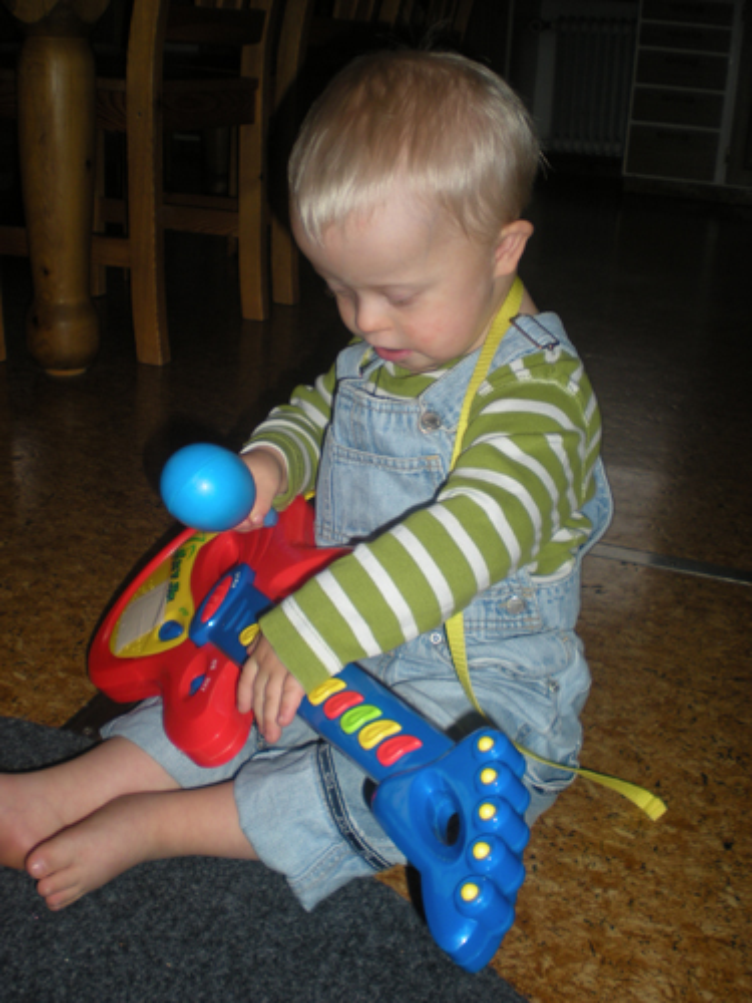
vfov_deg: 49.0
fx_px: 1101
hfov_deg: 37.7
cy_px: 502
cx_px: 376
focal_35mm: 38
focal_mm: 6.3
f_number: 3.1
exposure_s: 1/60
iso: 64
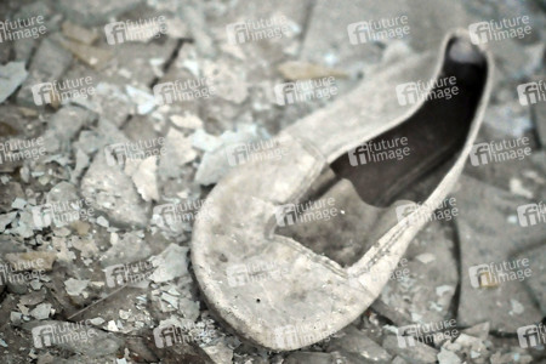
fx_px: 1137
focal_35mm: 75
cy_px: 182
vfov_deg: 18.2
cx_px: 273
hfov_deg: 27.0
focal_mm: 50
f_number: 2.5
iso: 3200
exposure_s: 1/1600
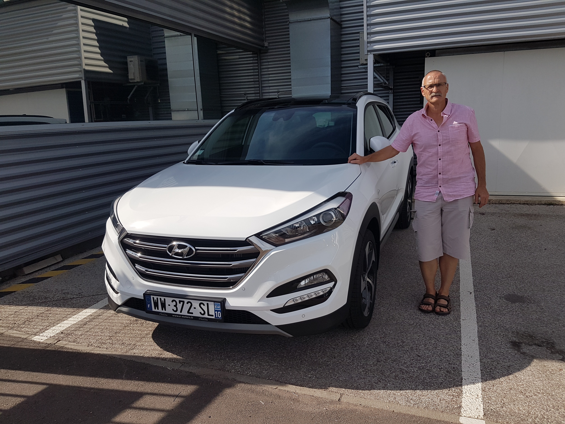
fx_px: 424
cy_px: 212
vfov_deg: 53.1
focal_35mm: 26
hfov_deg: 67.3
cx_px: 282
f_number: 1.7
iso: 40
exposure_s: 1/2760
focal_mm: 4.2
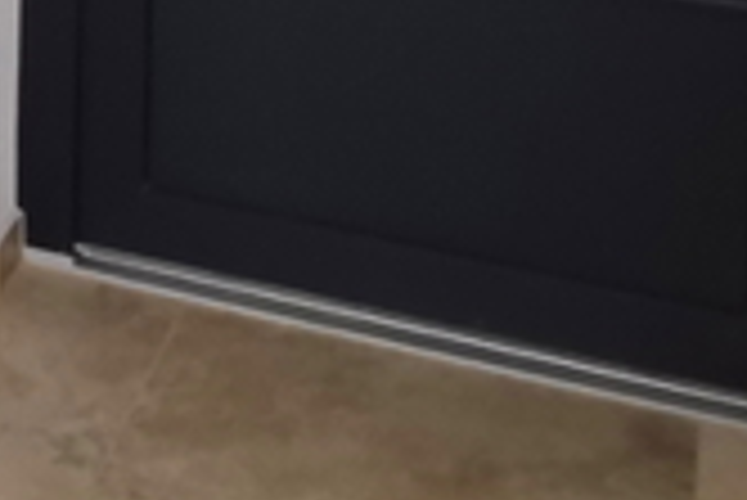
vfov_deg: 9.8
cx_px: -680
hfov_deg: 14.5
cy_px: -784
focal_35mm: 120
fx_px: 2492
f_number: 2.2
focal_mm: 2.35
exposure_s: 1/30
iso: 160
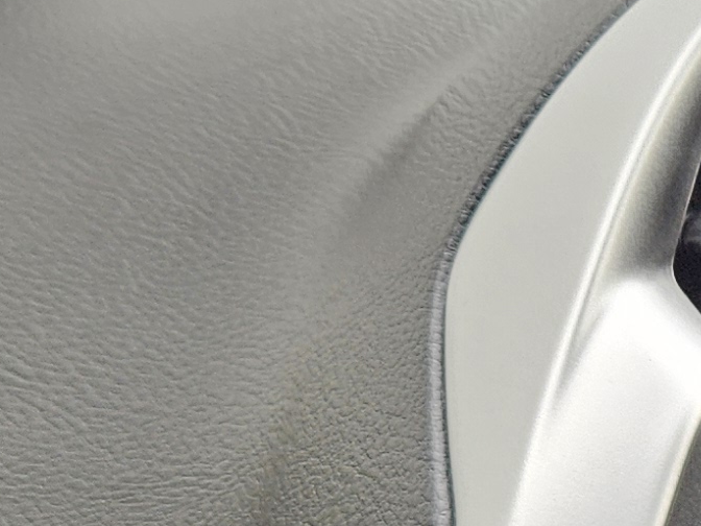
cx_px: 1353
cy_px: 1032
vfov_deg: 10.1
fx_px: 2774
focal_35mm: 137
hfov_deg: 12.8
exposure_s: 1/213
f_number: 1.8
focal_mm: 5.4
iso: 40
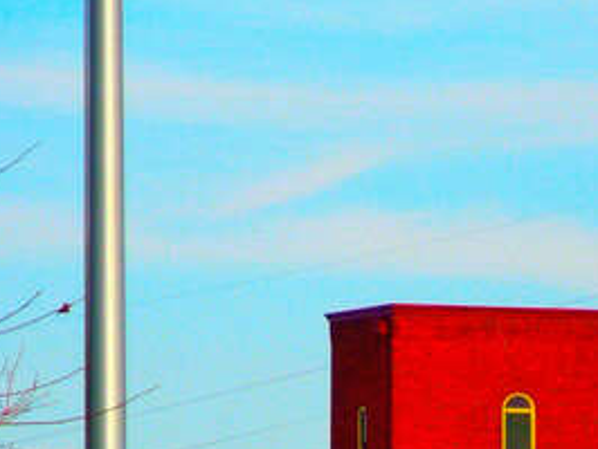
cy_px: 460
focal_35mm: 883
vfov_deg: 1.7
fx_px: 15268
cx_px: 432
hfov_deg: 2.2
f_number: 5.5
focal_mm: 55.1
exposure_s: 1/400
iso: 100
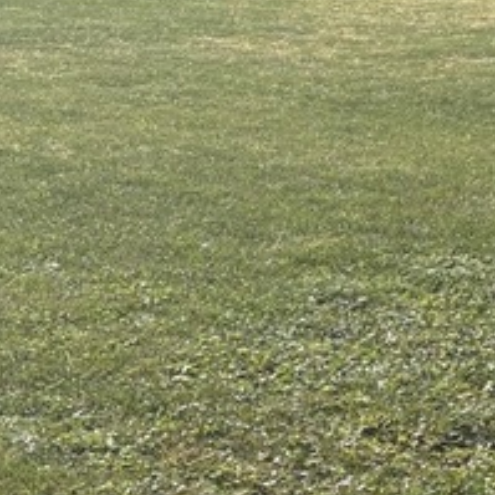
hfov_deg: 12.3
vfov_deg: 13.9
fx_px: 2022
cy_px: 164
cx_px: 988
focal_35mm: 125
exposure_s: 1/3831
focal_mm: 5.96
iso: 50
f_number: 1.6
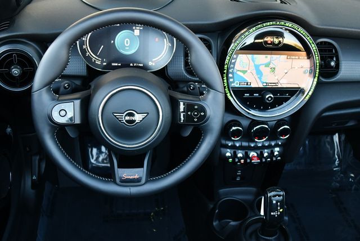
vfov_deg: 33.5
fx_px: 400
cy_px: 120
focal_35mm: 40
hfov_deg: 48.4
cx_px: 180
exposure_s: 1/250
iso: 800
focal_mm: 20
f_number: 3.8
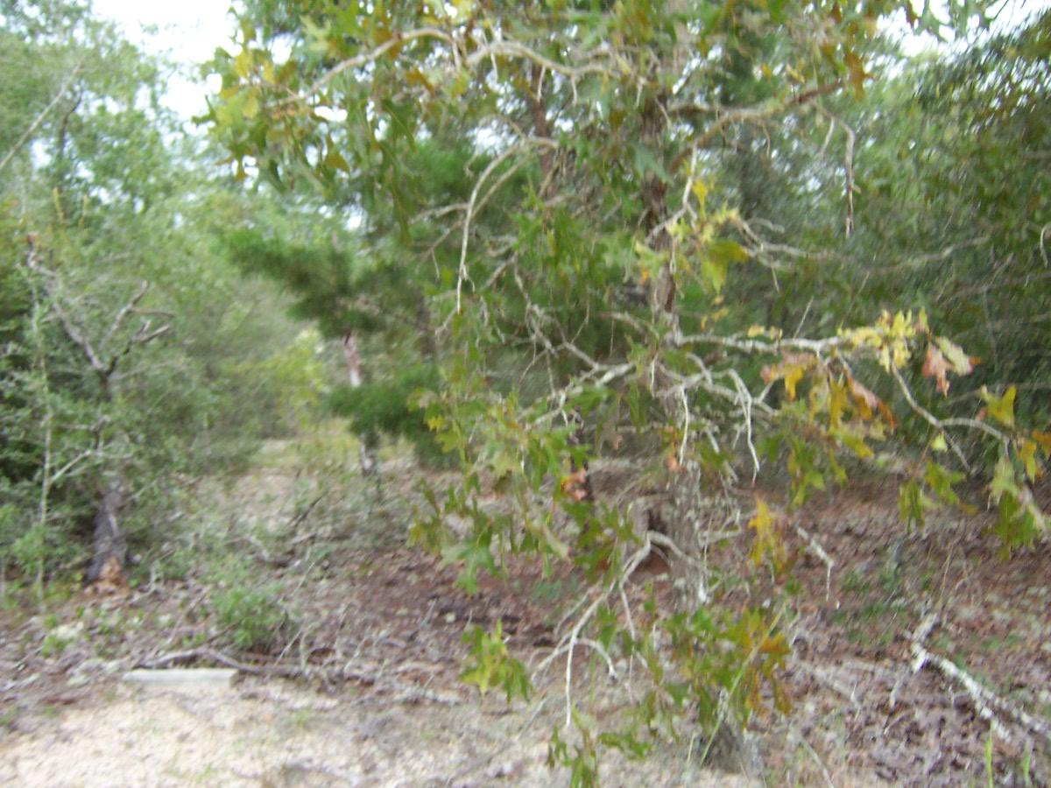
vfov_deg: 42.9
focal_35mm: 33
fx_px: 1002
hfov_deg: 55.4
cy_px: 394
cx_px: 526
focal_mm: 5.5
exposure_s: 1/90
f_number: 3.4
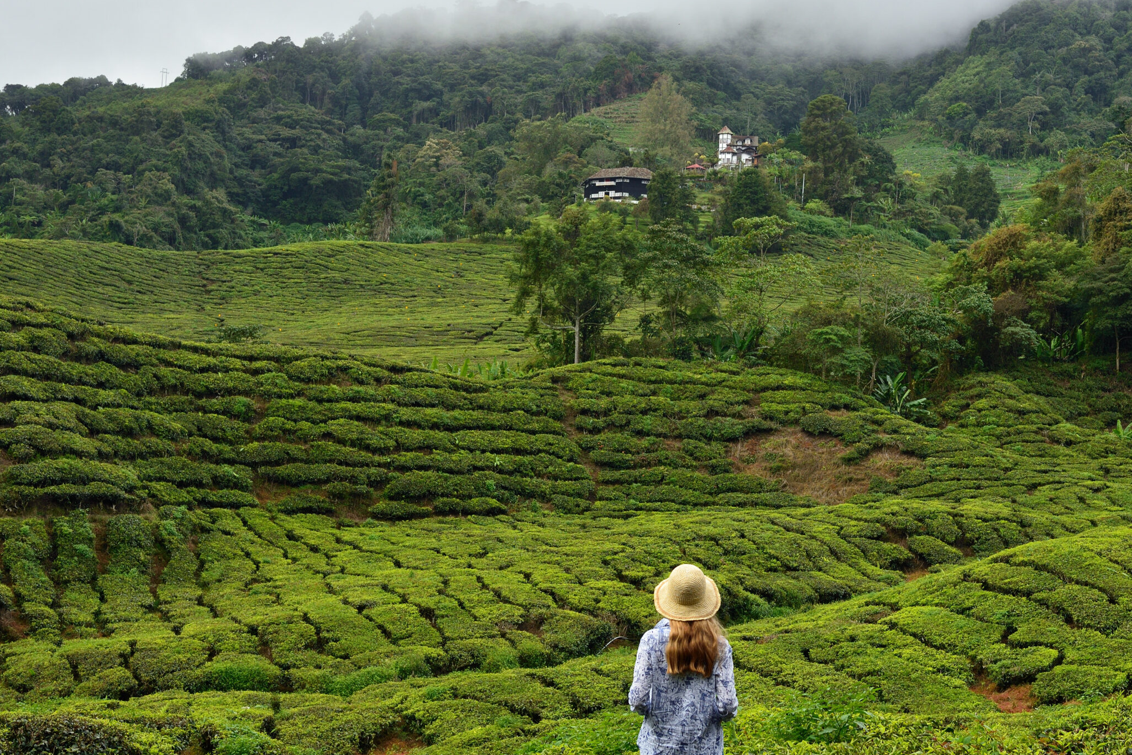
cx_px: 689
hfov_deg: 39.4
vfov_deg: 27.0
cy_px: 381
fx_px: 1572
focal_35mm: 50
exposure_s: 1/180
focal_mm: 40
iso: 280
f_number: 8
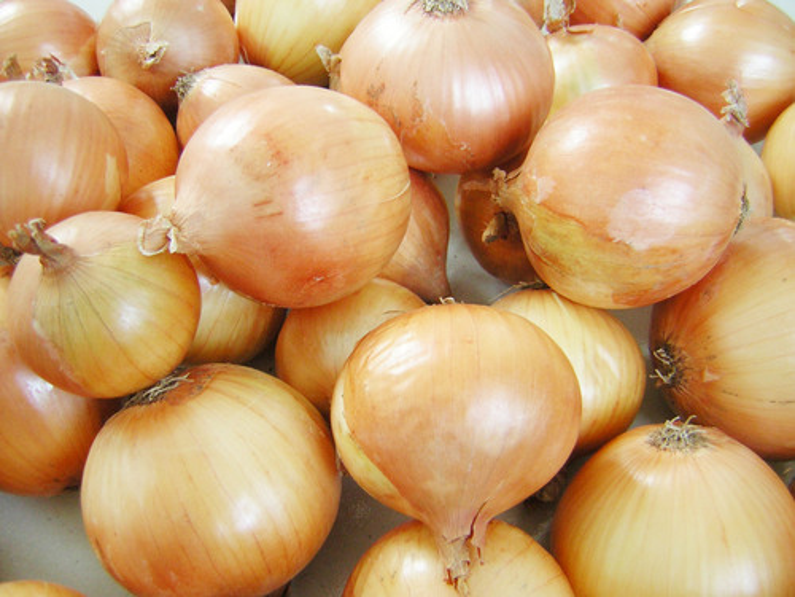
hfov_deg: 51.4
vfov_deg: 39.7
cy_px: 298
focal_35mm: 36
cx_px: 398
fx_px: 827
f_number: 2.6
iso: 50
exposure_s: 1/33
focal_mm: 4.7
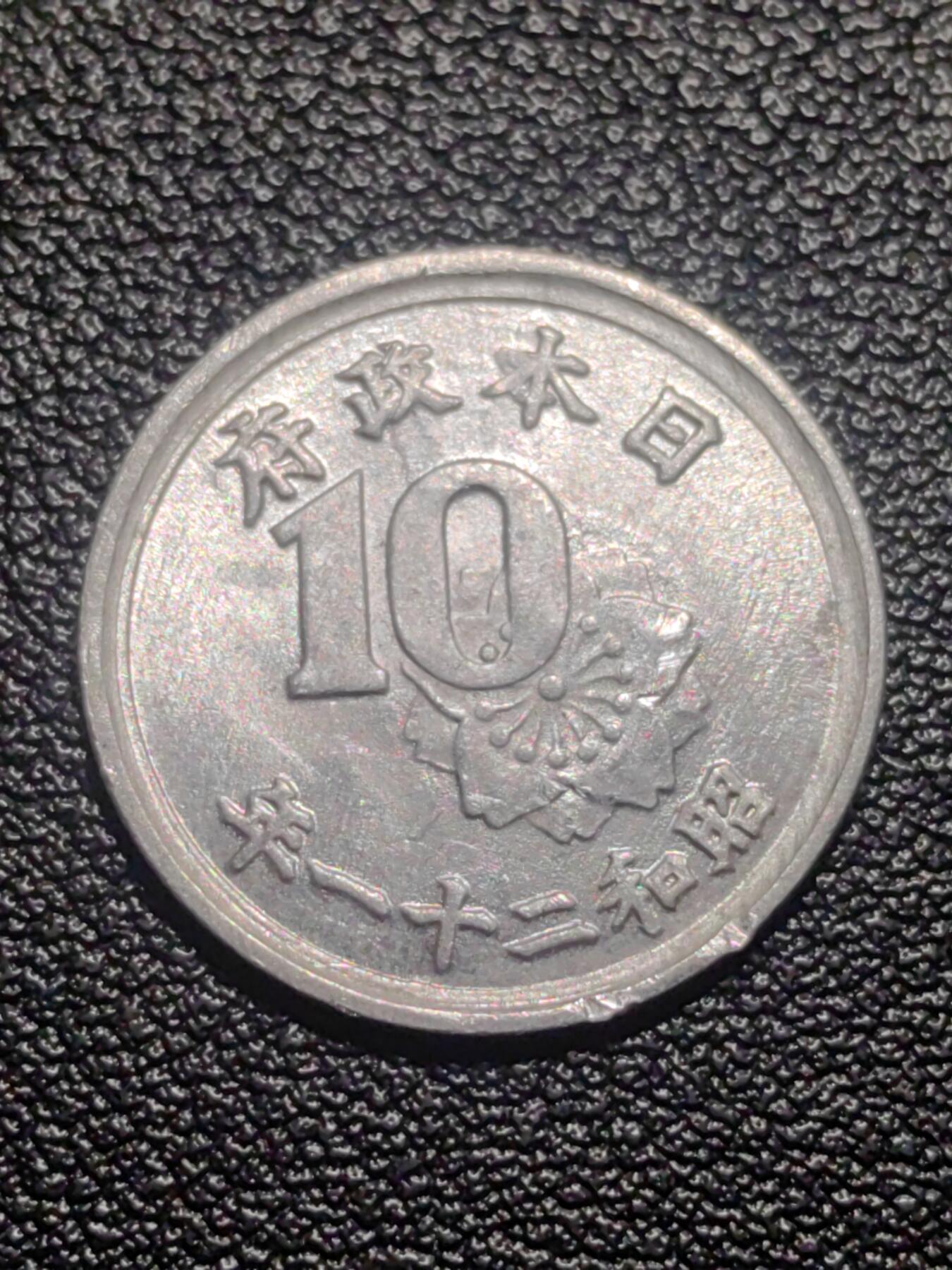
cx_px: 476
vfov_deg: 20.7
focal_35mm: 95
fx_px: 3484
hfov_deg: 15.6
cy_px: 635
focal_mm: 5.75
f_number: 2
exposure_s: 1/256
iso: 50
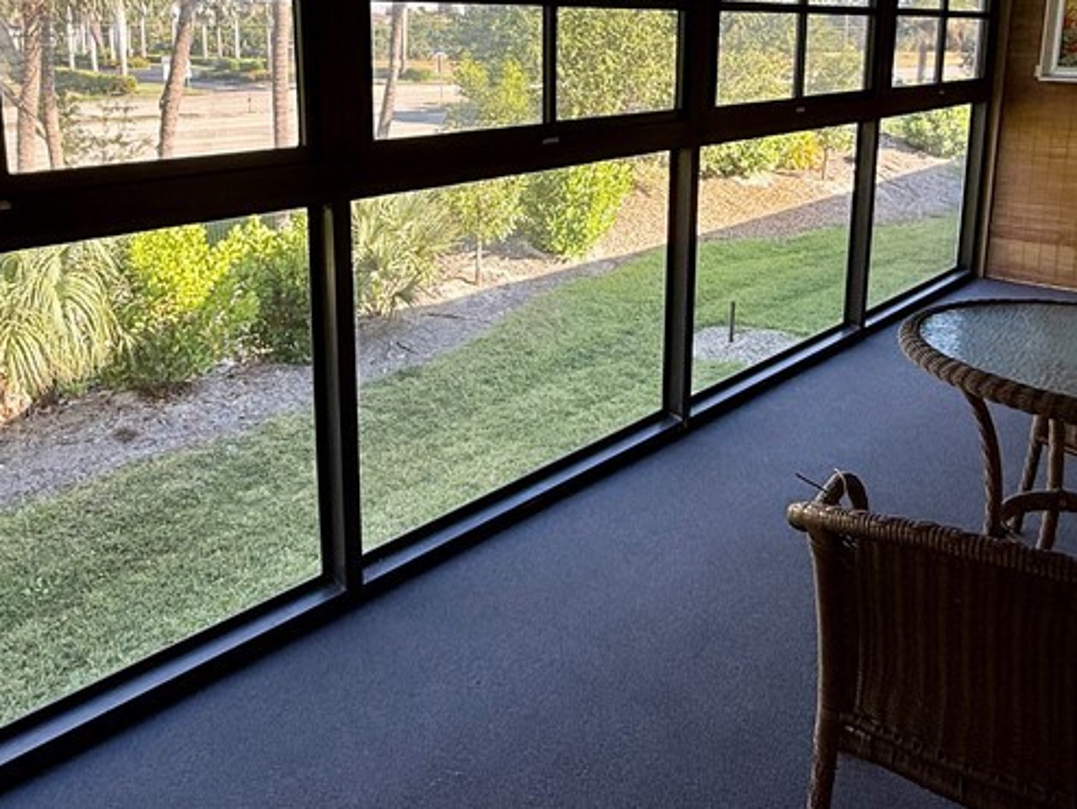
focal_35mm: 29
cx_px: 491
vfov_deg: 46.5
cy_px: 201
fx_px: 903
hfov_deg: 61.5
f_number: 2.2
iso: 50
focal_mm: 2.22
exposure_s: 1/159
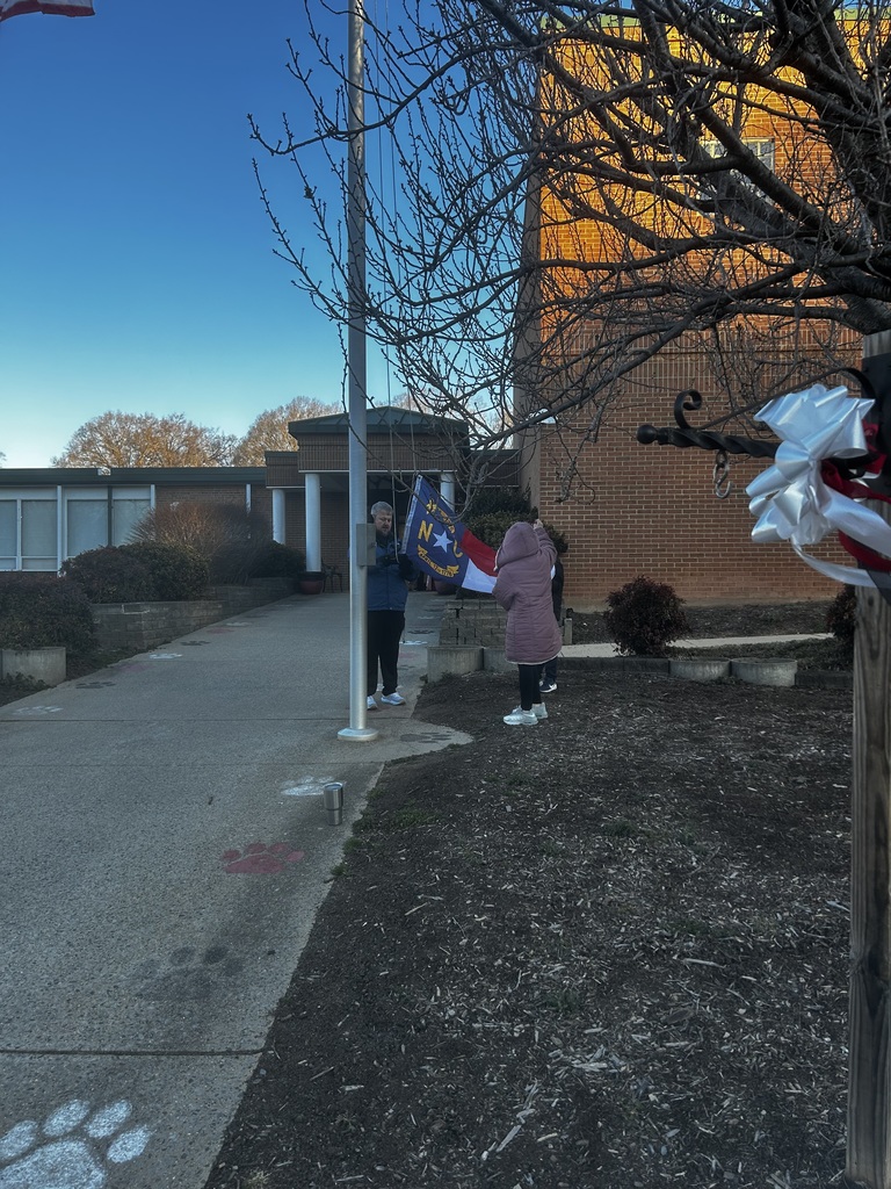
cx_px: 446
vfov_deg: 67.3
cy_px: 594
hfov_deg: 53.1
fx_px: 892
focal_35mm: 26
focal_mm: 5.7
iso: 50
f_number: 1.5
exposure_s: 1/561
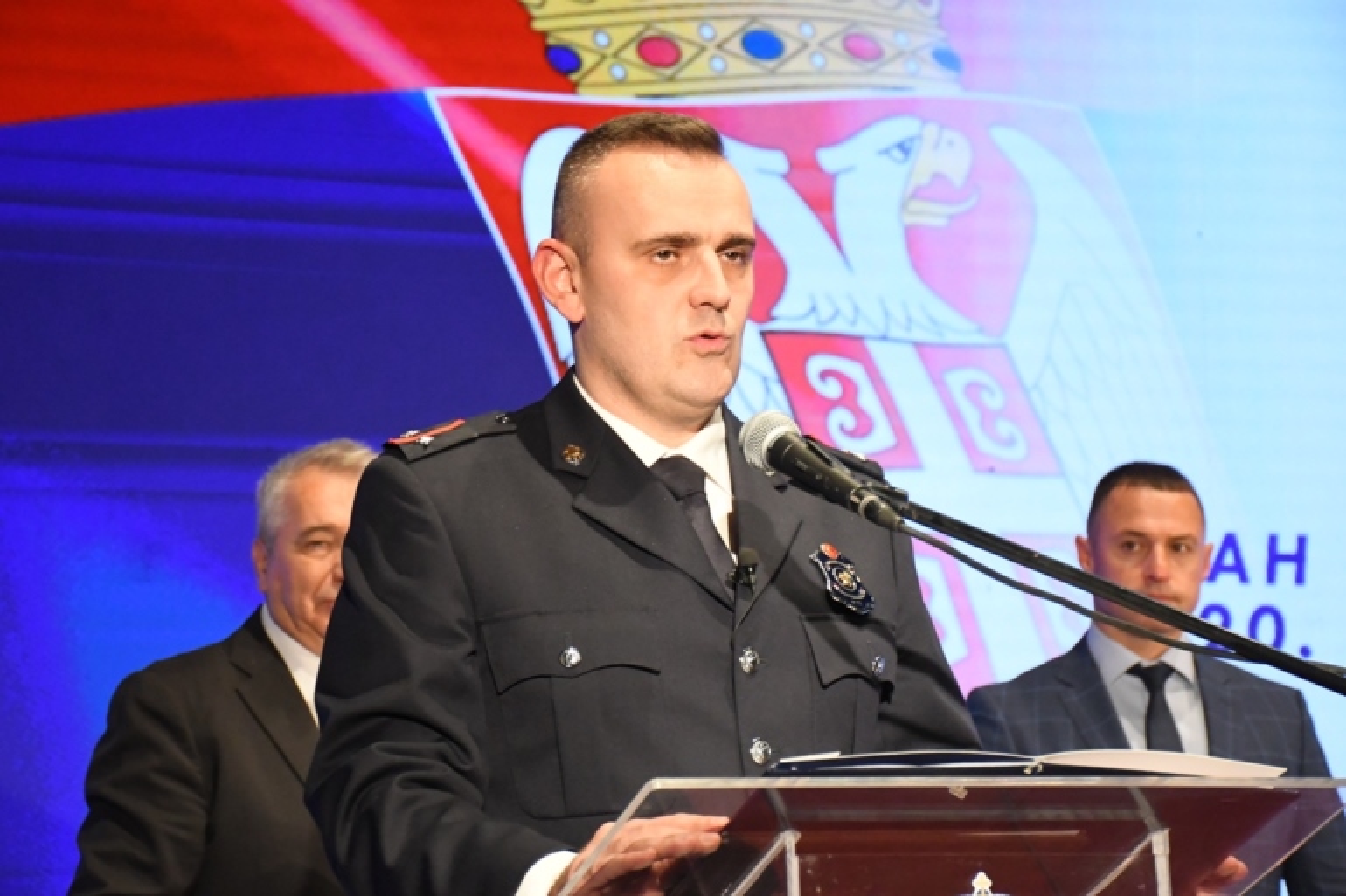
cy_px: 448
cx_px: 673
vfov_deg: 13.8
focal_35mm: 99
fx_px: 3700
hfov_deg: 20.6
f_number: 6.3
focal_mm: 66
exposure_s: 1/320
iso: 8000
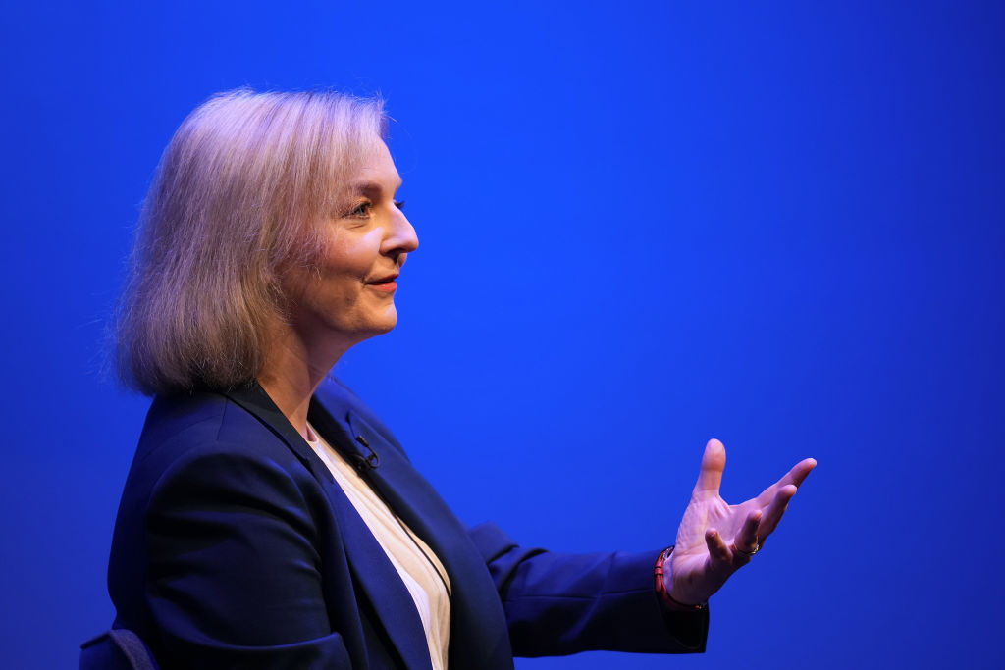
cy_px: 335
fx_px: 8376
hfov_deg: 6.9
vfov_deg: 4.6
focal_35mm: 300
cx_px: 502
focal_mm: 200
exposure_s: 1/350
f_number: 2.8
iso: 800
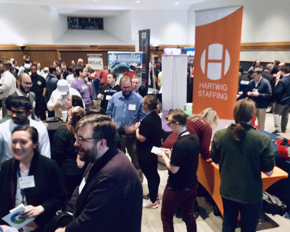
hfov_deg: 57.2
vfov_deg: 47.1
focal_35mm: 31
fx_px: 266
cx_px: 145
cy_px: 116
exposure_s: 1/15
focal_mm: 4.15
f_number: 2.2
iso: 320
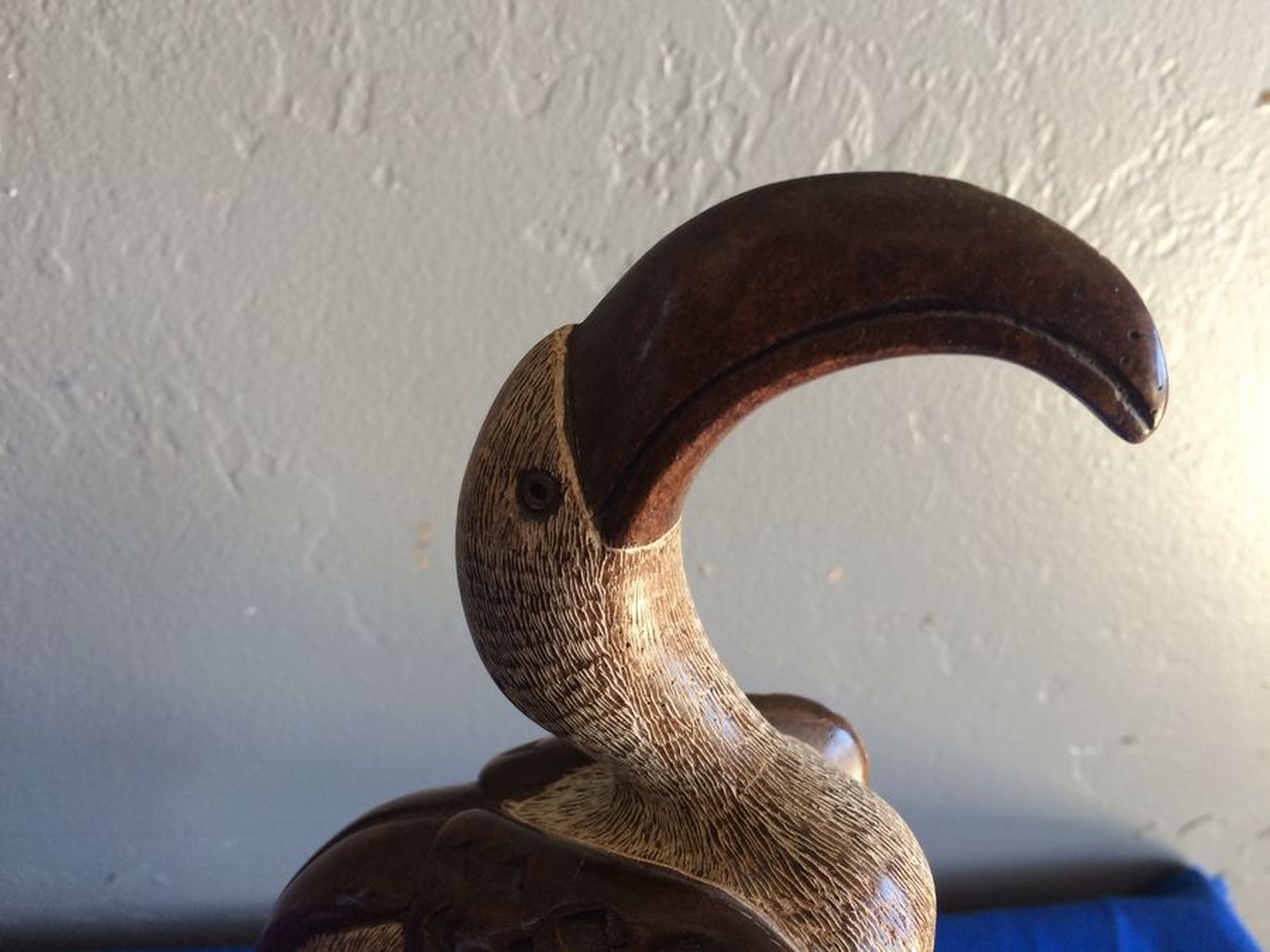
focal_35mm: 29
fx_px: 1064
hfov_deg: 61.7
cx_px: 635
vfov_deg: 48.2
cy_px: 476
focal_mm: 4.15
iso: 50
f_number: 2.2
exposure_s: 1/30
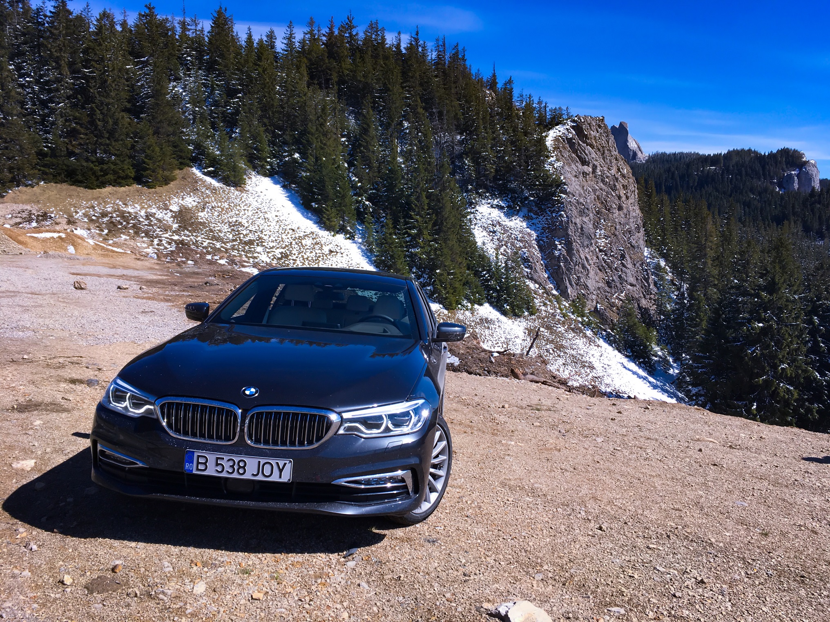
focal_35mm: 29
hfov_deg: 61.7
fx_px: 695
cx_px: 415
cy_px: 311
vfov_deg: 48.2
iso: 25
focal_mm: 4.15
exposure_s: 1/1425
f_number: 2.2
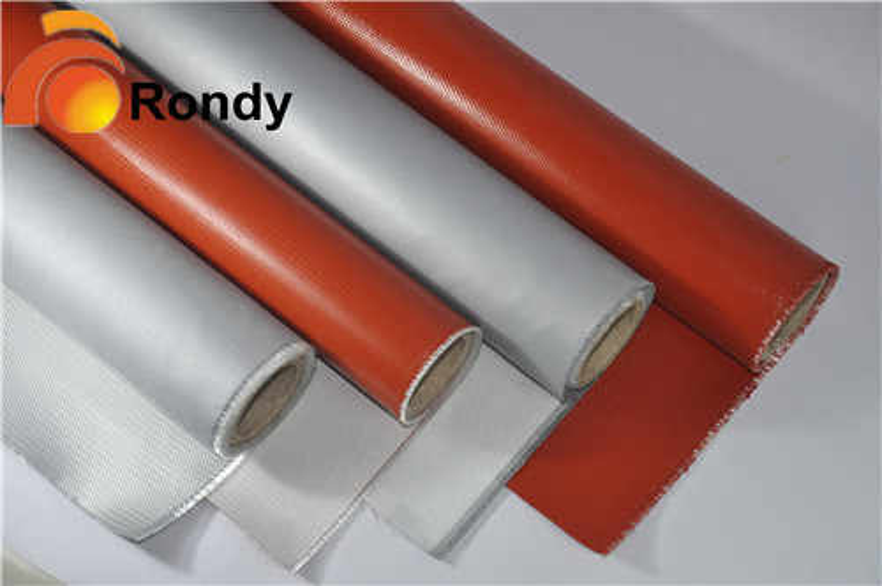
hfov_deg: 27.0
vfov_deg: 18.1
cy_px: 293
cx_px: 441
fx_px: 1835
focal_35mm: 75
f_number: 5
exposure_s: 1/80
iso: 250
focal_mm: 50
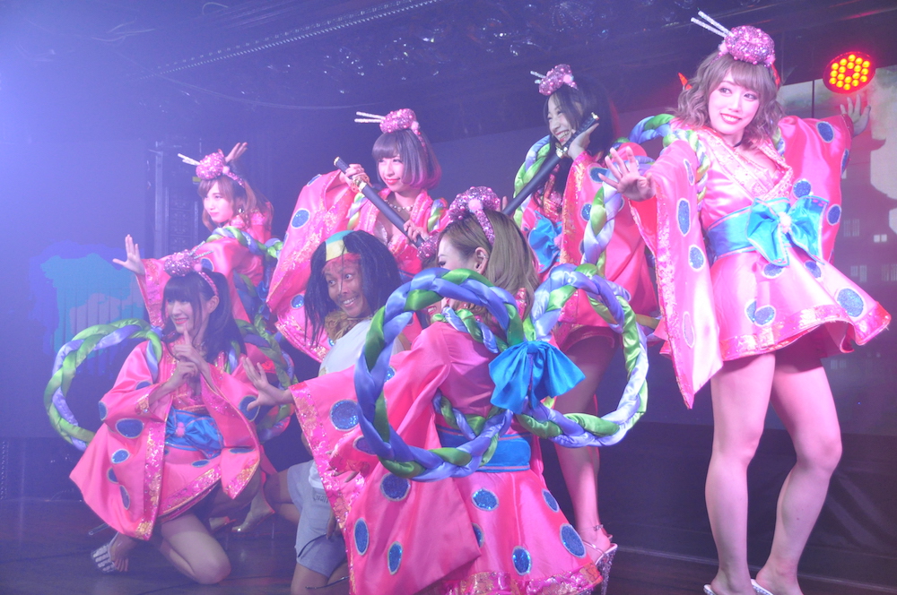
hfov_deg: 36.9
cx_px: 448
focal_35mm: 54
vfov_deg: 25.0
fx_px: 1344
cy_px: 298
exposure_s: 1/250
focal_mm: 36
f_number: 4.2
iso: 1600
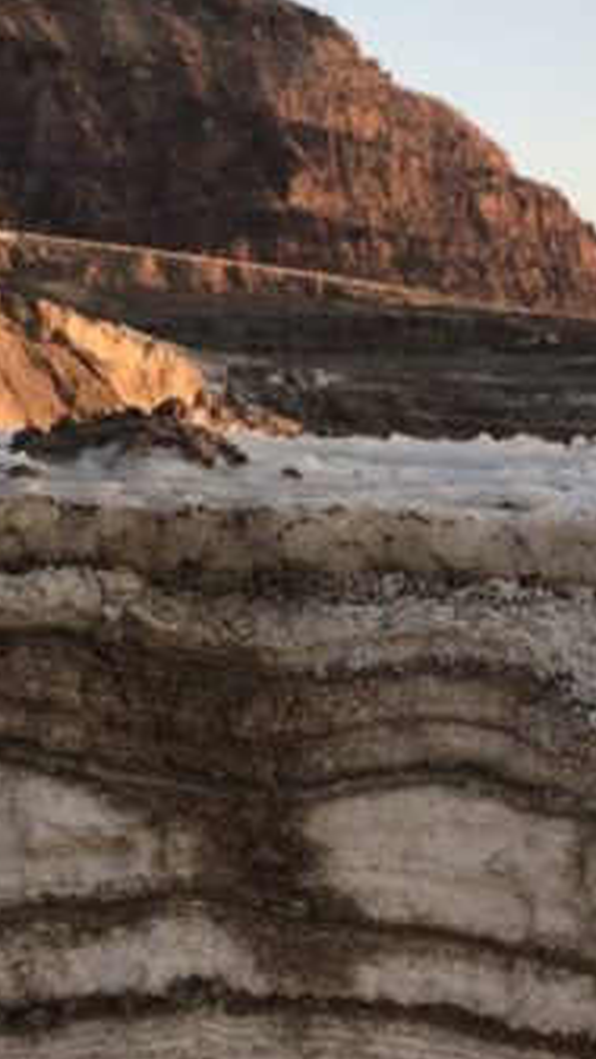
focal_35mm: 93
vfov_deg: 22.8
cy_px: 747
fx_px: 2613
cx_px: 580
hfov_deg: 12.9
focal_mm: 3.99
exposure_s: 1/372
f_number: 1.8
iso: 20
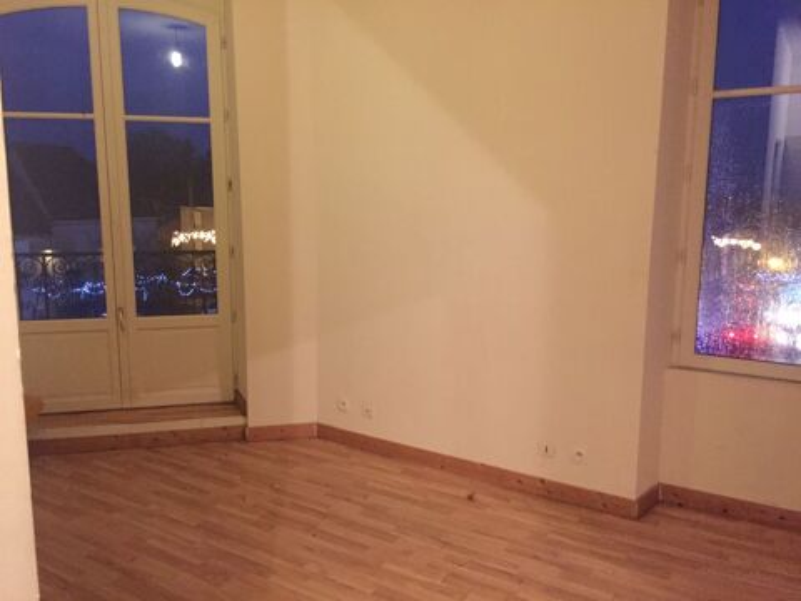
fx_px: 671
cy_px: 300
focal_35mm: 29
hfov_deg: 61.7
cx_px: 400
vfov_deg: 48.2
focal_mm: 4.15
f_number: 2.2
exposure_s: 1/17
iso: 640
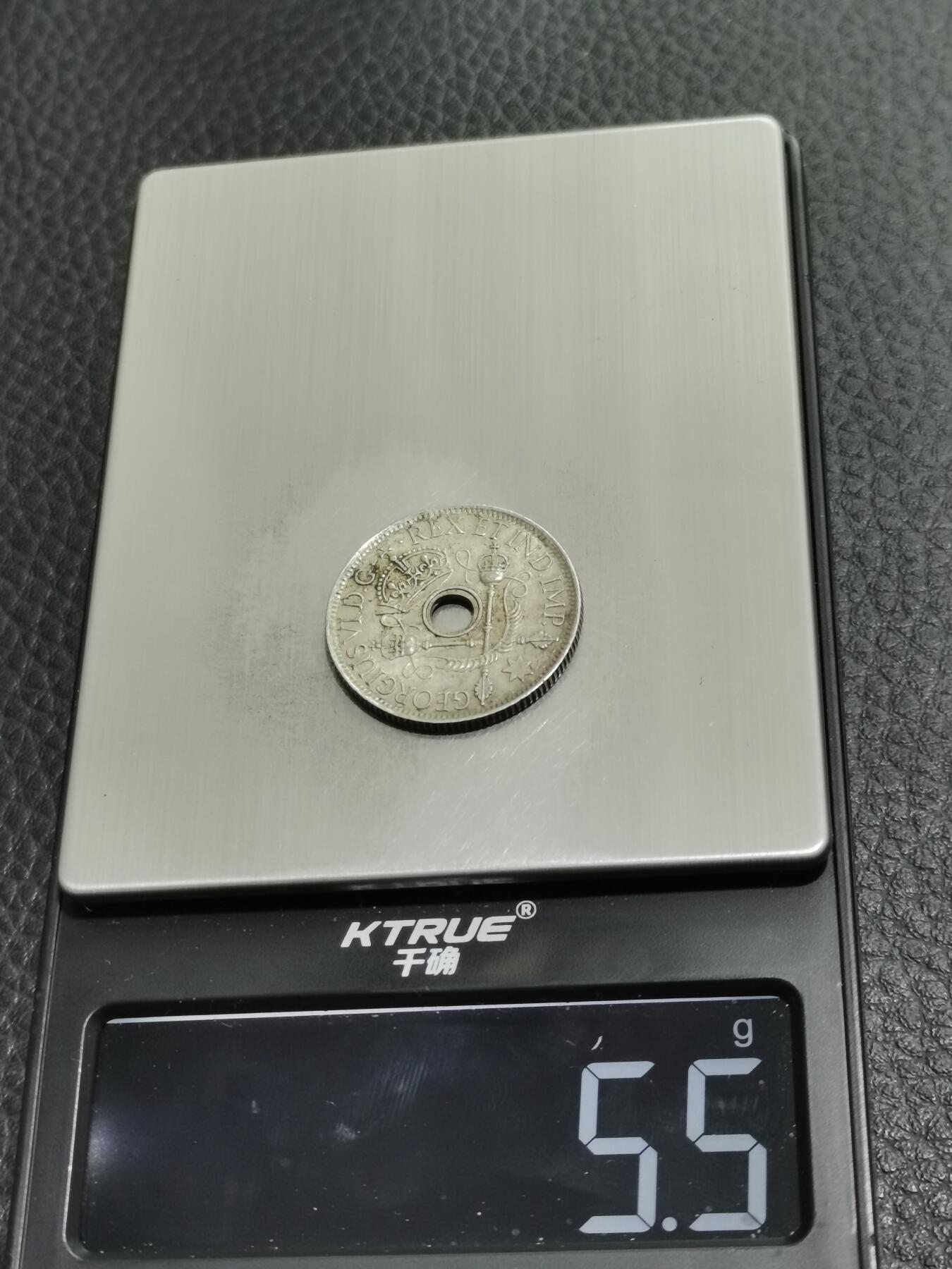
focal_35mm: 62
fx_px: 2273
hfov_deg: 23.7
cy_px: 634
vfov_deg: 31.2
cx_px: 476
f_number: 1.8
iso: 100
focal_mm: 5.58
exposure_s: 1/100
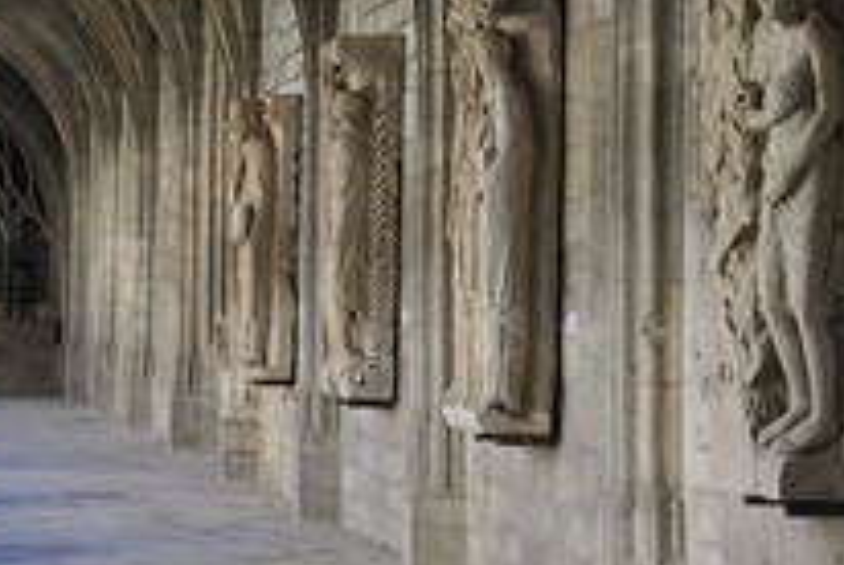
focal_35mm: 118
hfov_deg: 17.3
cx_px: 279
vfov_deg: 11.6
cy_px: 197
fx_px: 2770
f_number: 6.3
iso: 800
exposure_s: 1/100
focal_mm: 58
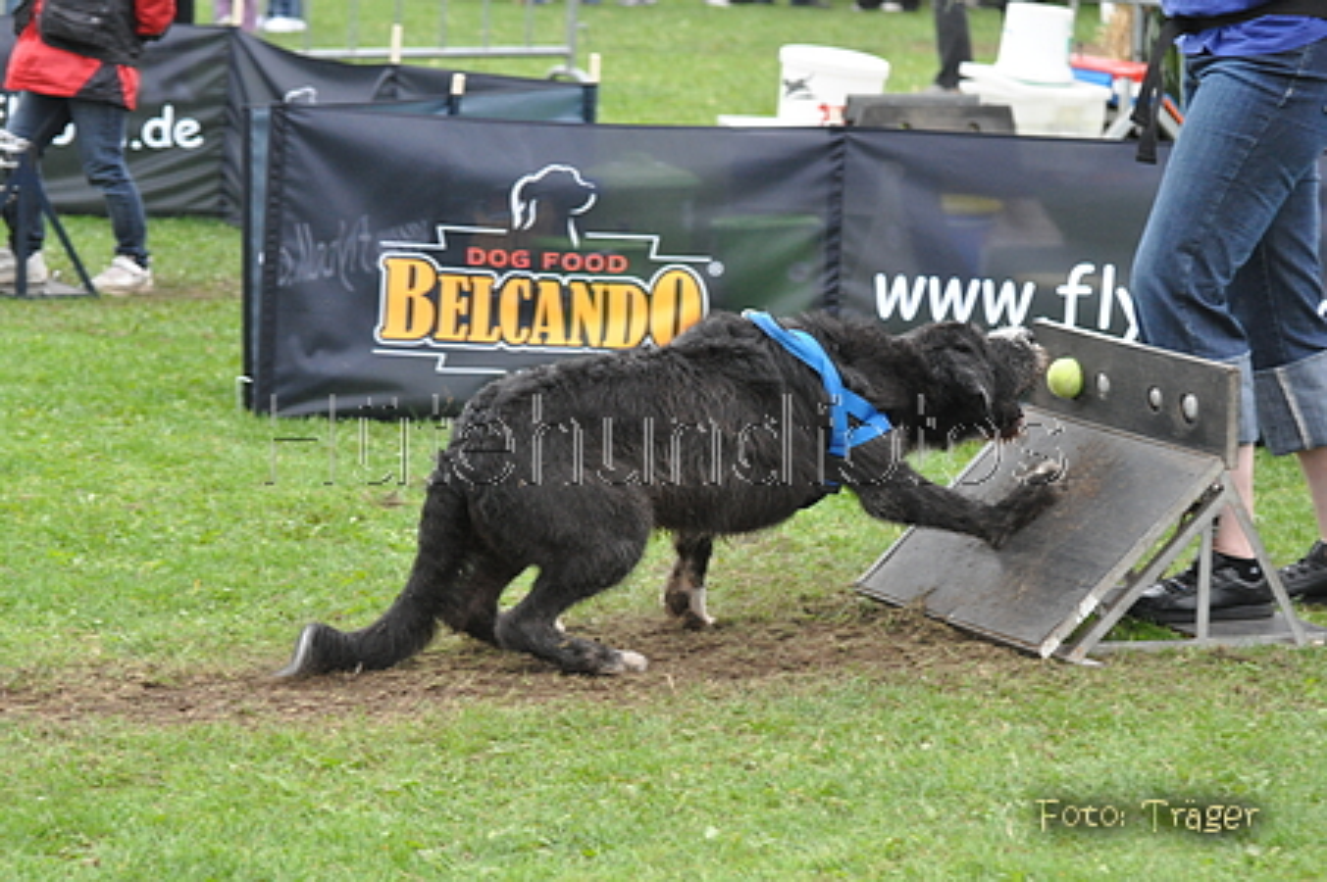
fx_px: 4530
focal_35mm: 123
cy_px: 441
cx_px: 664
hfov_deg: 16.7
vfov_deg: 11.1
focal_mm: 82
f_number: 4.5
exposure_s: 1/500
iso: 1600
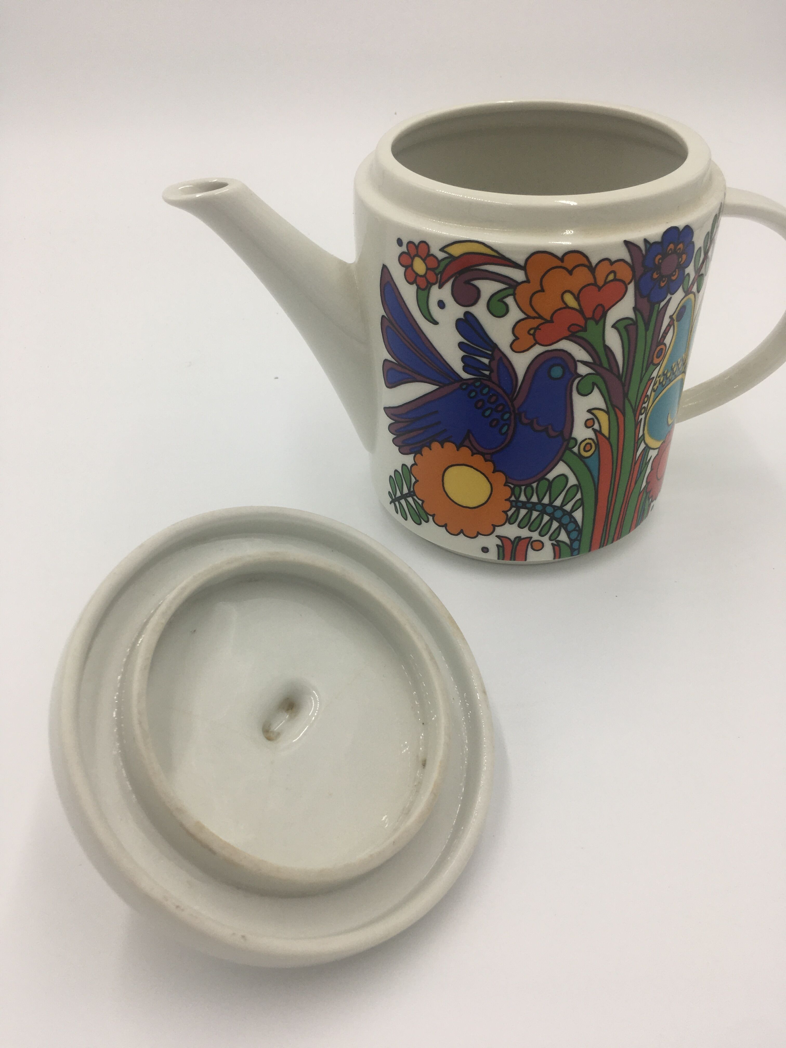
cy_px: 524
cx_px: 393
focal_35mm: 29
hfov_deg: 48.2
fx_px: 878
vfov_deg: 61.7
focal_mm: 4.15
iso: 25
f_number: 2.2
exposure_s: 1/233
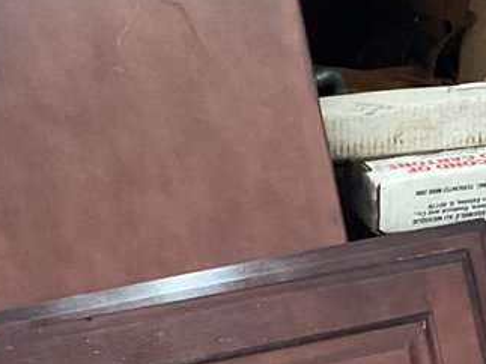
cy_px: 333
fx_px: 1909
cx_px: 493
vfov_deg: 10.8
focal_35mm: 136
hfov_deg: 14.3
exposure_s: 1/30
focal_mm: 3
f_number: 1.8
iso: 250
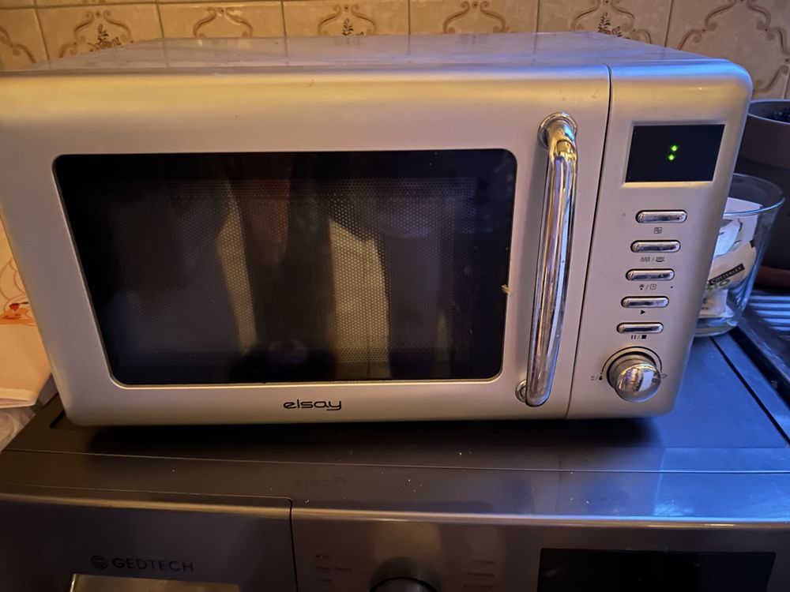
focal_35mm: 26
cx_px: 395
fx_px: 593
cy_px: 296
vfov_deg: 53.1
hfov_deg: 67.3
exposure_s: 1/5
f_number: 1.5
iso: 1000
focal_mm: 5.7
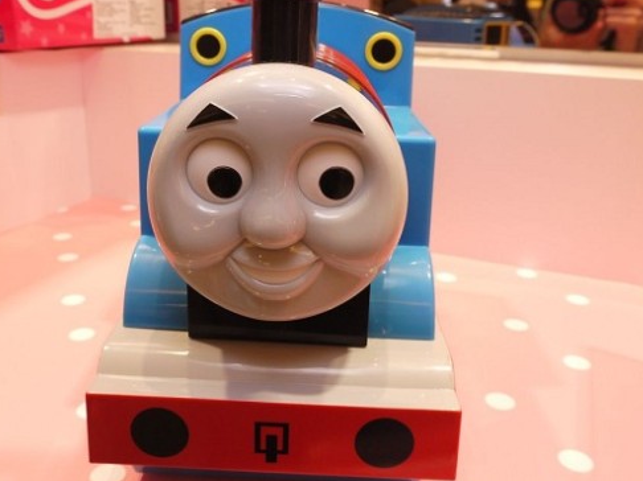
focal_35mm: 34
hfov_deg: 53.9
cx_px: 294
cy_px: 238
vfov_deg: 41.8
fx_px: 631
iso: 400
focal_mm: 14
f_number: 8
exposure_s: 1/30
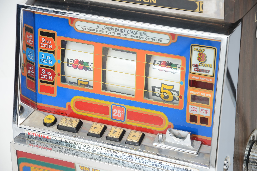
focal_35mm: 135
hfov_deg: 15.2
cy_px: 86
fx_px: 962
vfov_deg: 10.1
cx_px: 128
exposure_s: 1/80
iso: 200
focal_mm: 90
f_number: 5.6
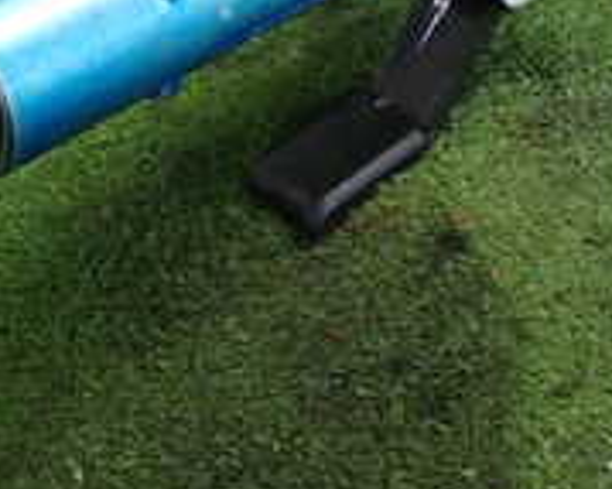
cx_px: 475
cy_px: -202
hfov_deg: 19.4
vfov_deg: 14.8
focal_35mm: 98
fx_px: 1774
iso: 320
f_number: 2.3
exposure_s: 1/30
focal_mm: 5.4
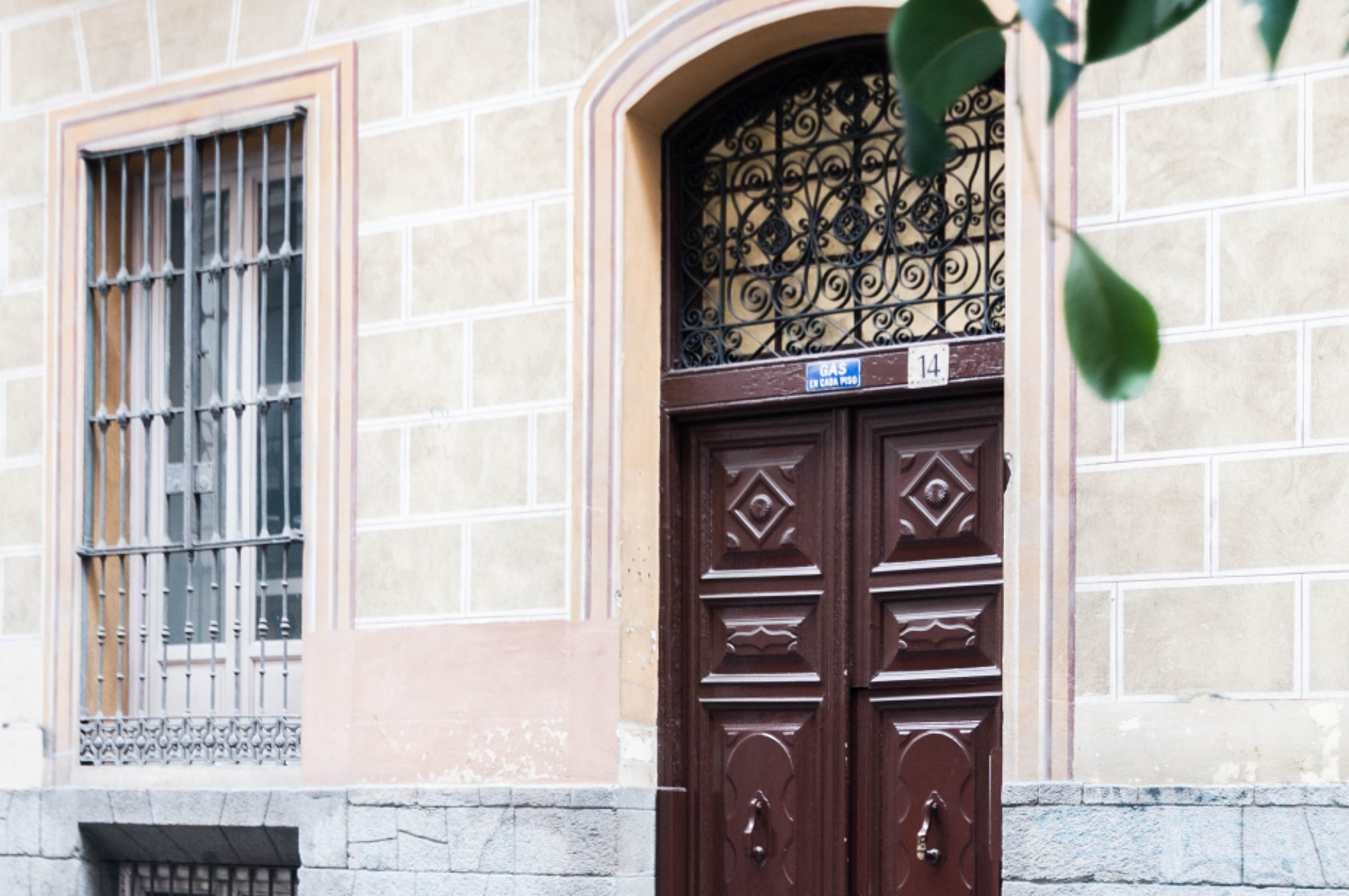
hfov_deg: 38.0
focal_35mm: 51
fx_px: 1902
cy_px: 636
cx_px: 1028
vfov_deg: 26.3
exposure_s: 1/20
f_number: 4.5
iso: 200
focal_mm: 21
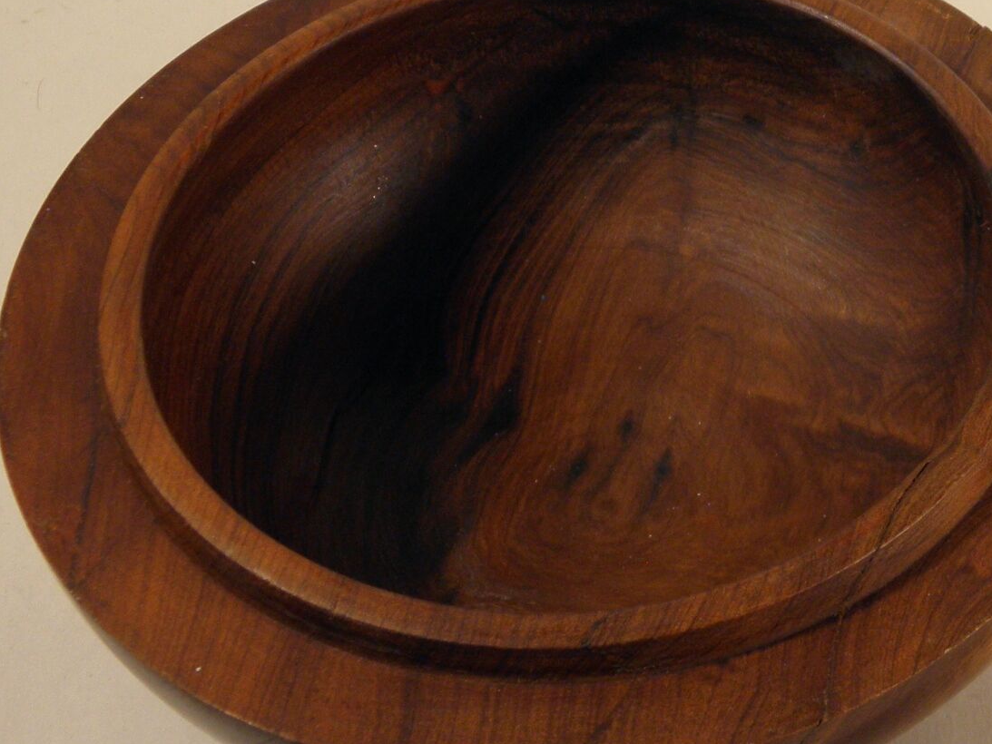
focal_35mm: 96
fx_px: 2751
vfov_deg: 15.3
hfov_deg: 19.7
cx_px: 1045
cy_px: 181
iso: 125
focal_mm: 7.5
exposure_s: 1/40
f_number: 3.8
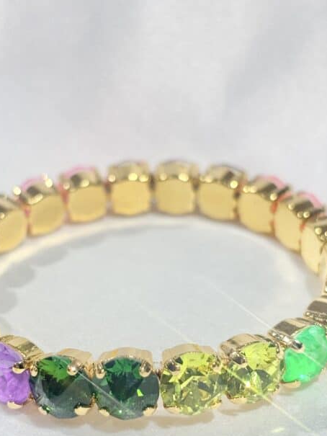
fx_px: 1108
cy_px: 317
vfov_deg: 22.1
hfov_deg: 16.8
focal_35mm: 88
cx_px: 153
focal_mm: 5.96
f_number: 1.6
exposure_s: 1/243
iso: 32
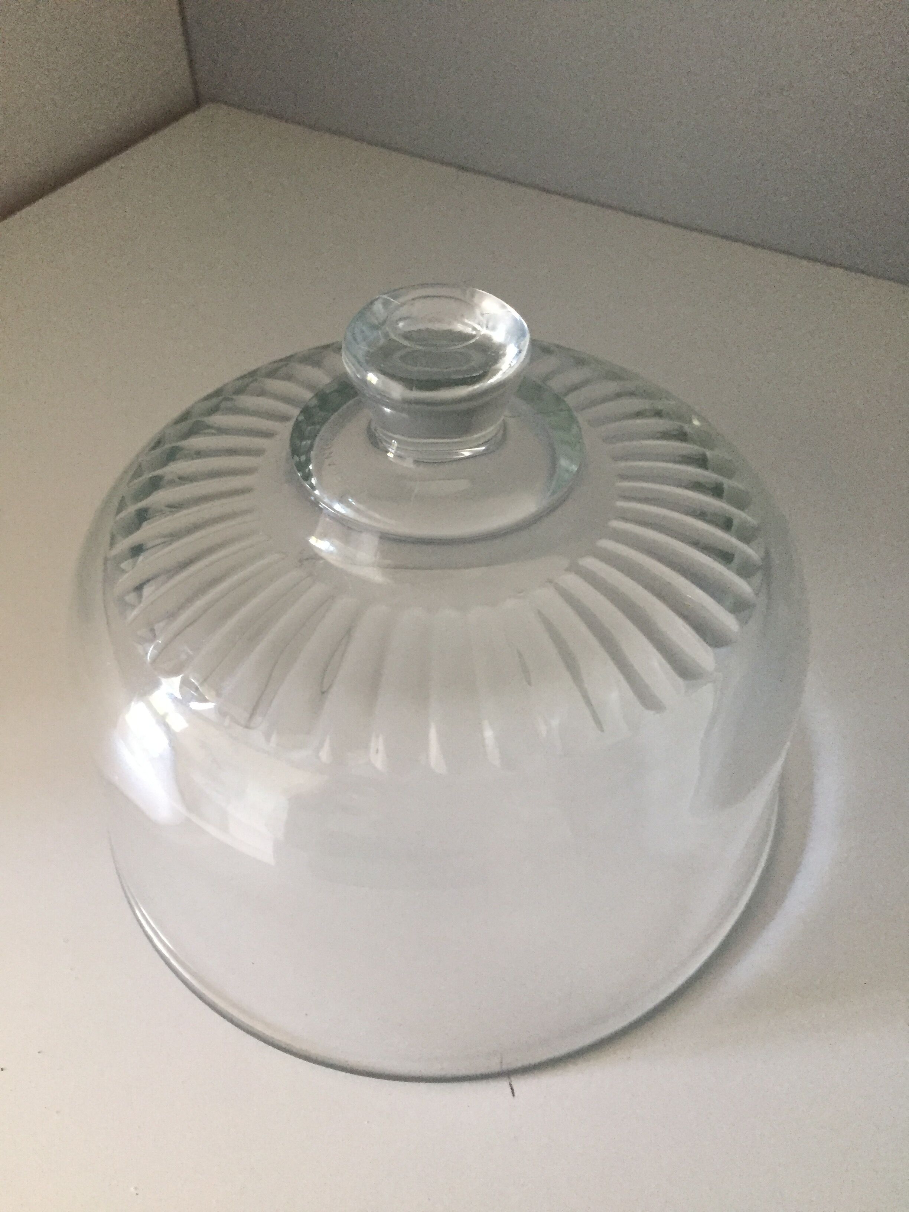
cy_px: 606
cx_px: 454
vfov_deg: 61.7
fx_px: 1015
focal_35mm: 29
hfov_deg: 48.2
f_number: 2.2
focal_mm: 4.15
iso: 320
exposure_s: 1/33
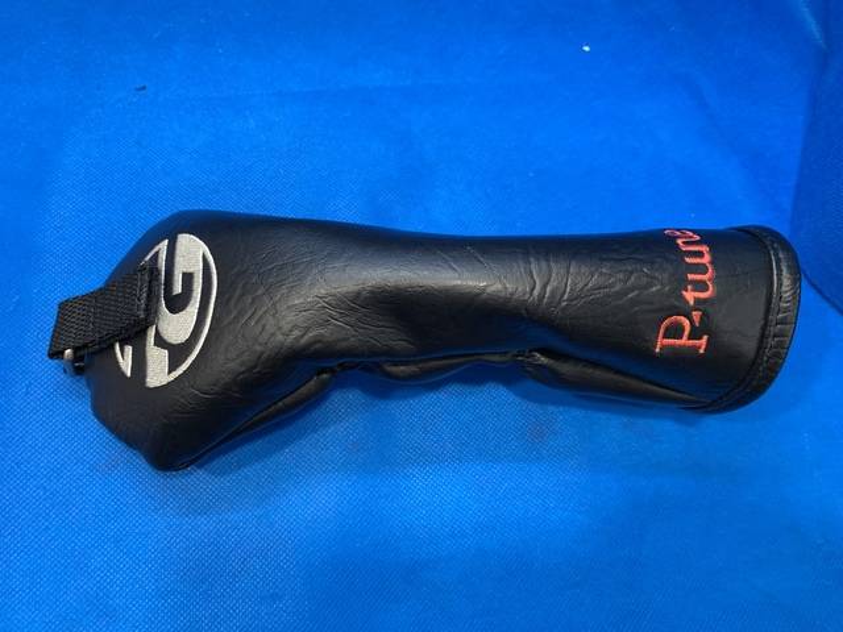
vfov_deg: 53.1
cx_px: 422
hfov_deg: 67.3
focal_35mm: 26
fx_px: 633
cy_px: 316
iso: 125
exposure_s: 1/60
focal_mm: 4.25
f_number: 1.8
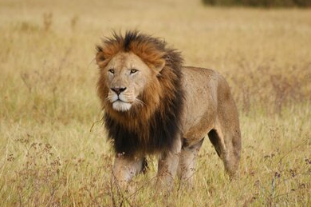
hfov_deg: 3.6
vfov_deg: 2.4
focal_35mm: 570
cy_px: 103
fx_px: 4918
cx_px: 154
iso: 400
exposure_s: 1/500
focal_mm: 300
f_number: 5.6
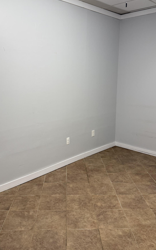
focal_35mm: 32
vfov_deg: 59.3
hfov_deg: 39.4
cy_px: 105
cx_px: 71
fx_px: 218
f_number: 1.78
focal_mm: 6.76
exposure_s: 1/120
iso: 160
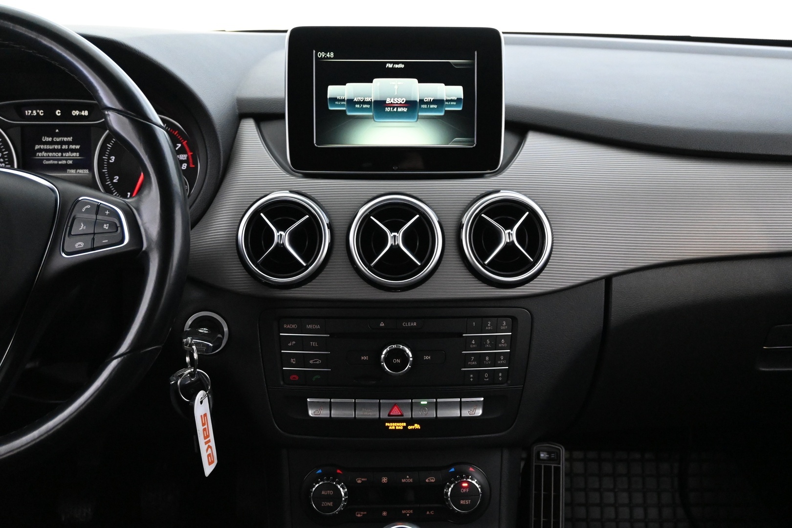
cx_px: 396
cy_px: 264
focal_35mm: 39
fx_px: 858
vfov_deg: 34.2
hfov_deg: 49.6
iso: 6400
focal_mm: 26
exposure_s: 1/40
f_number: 4.5
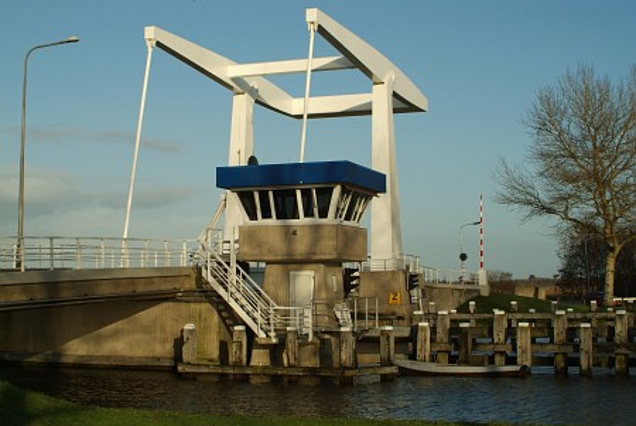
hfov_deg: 37.5
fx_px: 937
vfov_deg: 25.6
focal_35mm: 53
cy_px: 213
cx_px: 318
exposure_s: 1/500
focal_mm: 35
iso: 400
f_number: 11
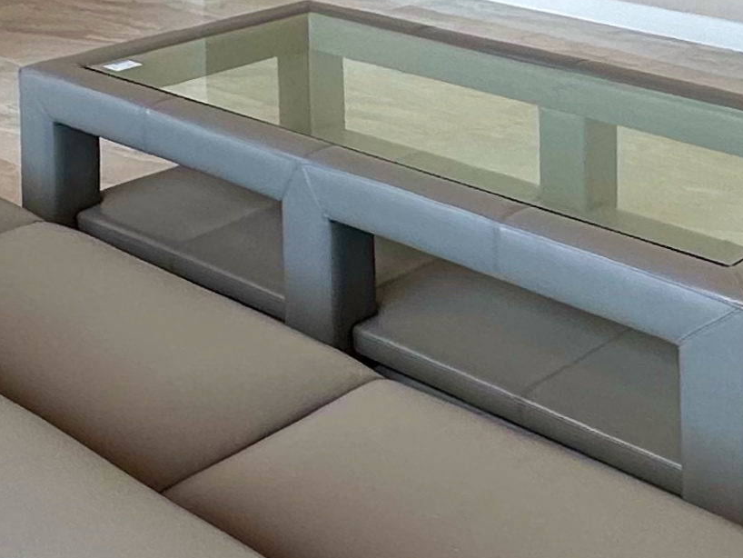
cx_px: 362
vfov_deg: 19.5
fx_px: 1481
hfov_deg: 28.2
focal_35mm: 69
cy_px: -184
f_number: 2.2
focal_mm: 2.22
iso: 50
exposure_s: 1/99
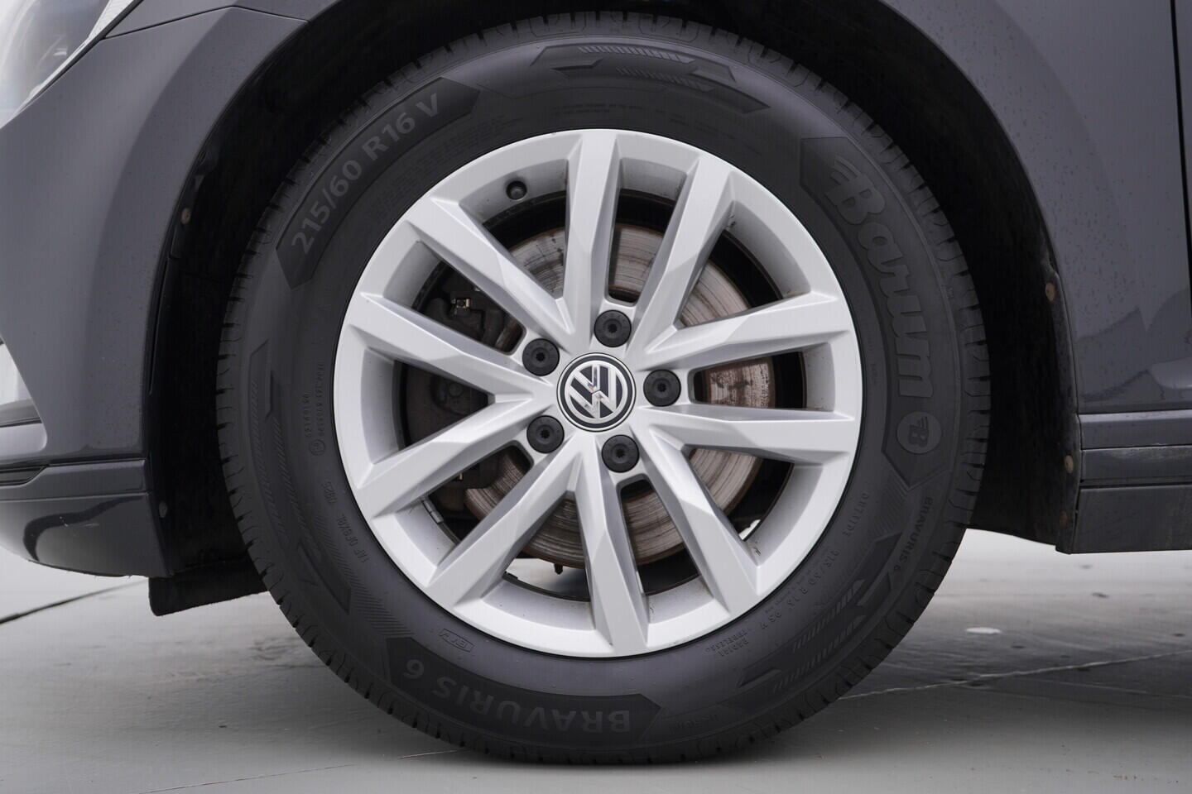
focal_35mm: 36
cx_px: 596
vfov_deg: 36.9
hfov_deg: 53.1
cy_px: 397
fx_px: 1192
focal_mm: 24
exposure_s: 1/80
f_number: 4
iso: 125
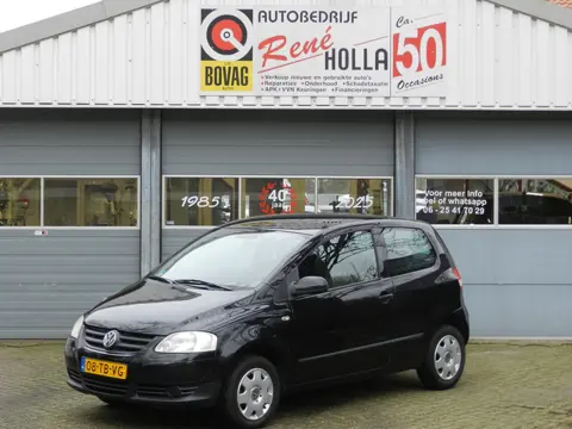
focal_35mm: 84
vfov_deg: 17.6
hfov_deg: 23.3
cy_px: 214
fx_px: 1388
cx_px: 286
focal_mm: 14.9
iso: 160
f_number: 4.4
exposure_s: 1/40
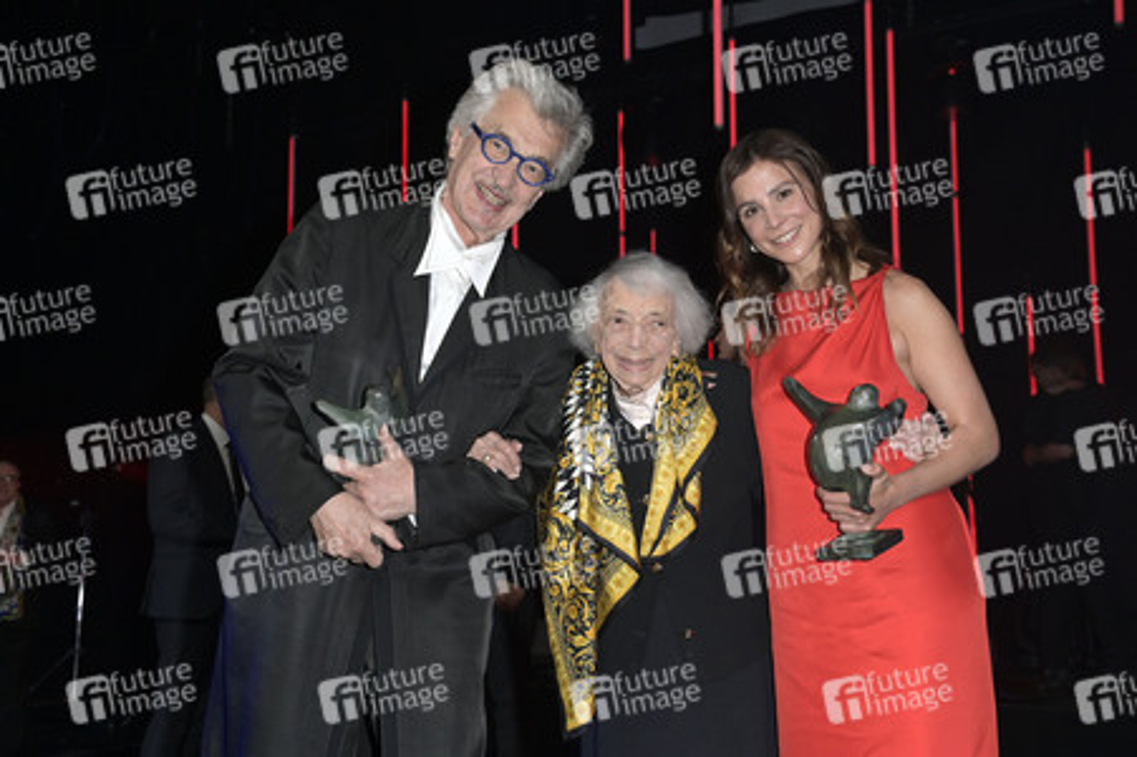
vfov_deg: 29.2
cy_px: 378
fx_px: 1452
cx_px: 568
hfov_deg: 42.8
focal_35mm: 46
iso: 800
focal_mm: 46
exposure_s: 1/160
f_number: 5.6
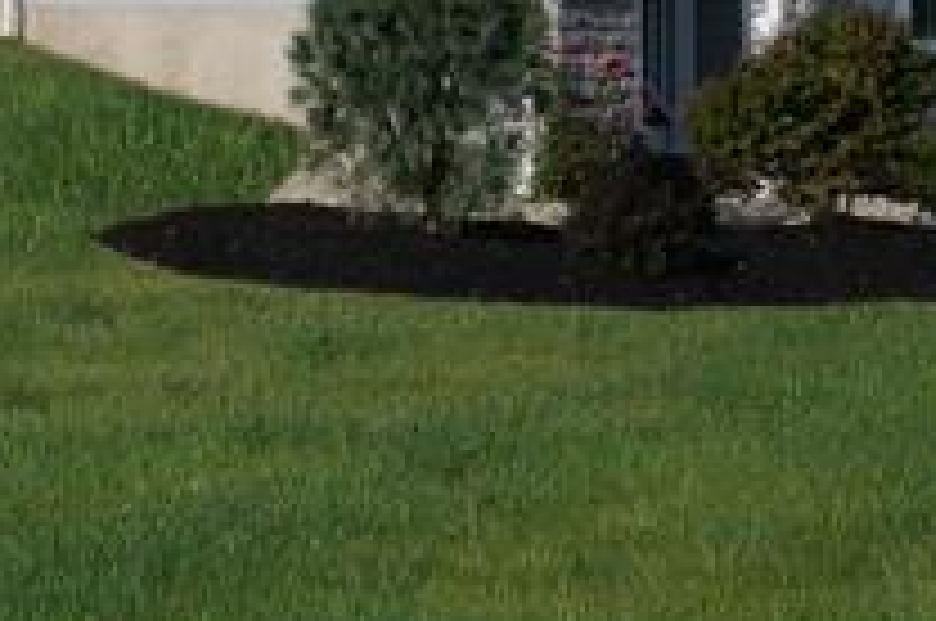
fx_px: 3193
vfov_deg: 10.8
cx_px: 702
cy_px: -254
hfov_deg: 16.6
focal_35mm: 123
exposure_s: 1/160
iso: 200
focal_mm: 12
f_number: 18
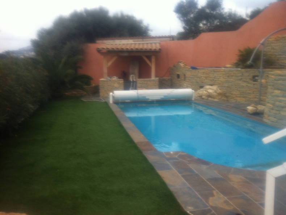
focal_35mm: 35
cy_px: 108
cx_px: 143
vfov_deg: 40.7
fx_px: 289
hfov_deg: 52.6
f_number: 2.8
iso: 80
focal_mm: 3.85
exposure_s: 1/702
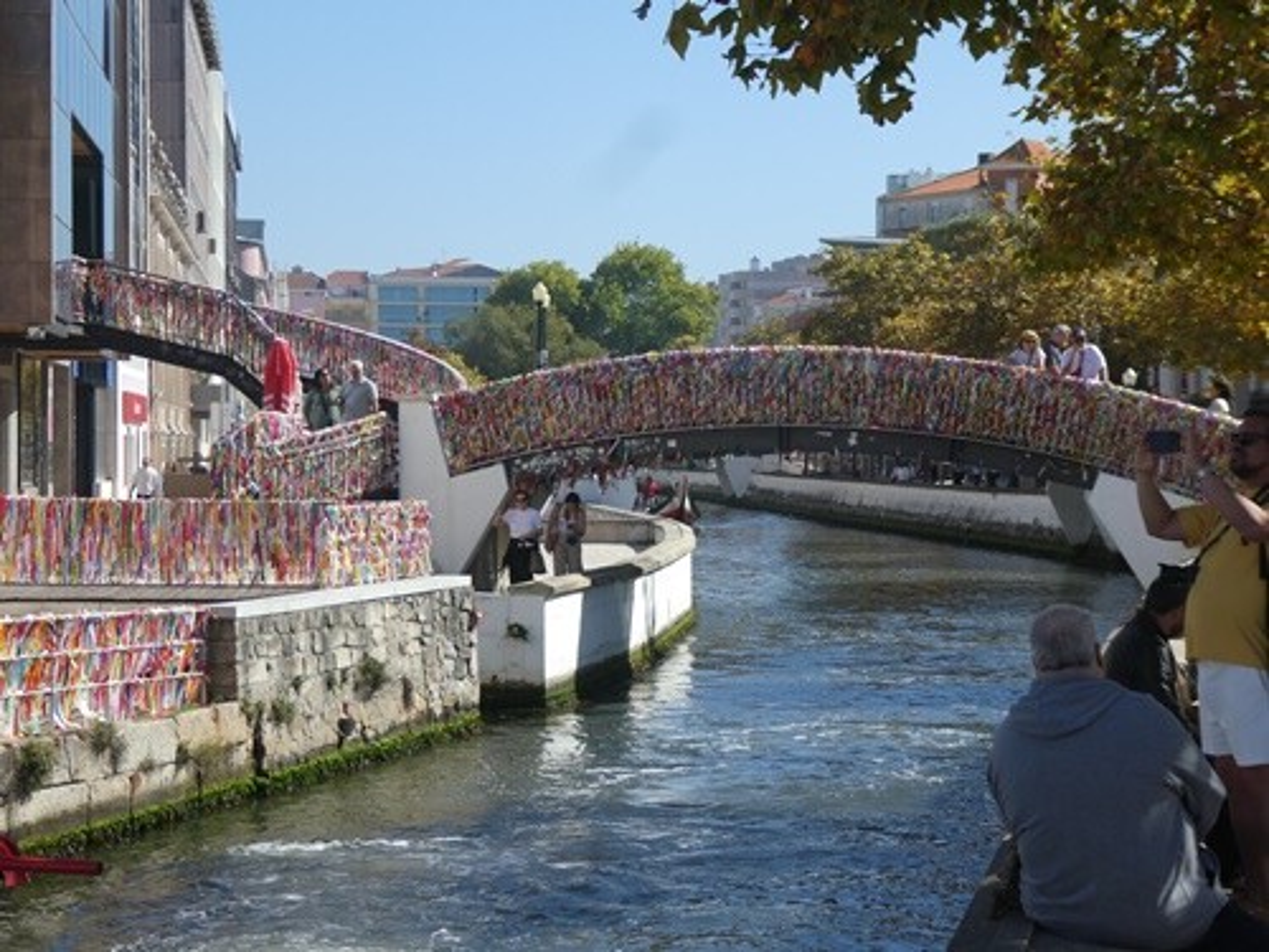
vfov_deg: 18.7
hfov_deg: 24.7
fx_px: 2896
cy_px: 476
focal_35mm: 79
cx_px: 634
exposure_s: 1/400
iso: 80
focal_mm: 14.1
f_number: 4.7
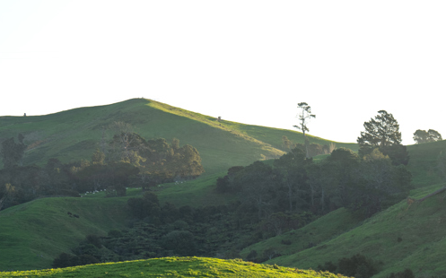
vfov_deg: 8.3
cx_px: 459
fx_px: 1919
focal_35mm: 158
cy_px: 259
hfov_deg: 13.1
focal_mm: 70
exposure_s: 1/400
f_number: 2.8
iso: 200
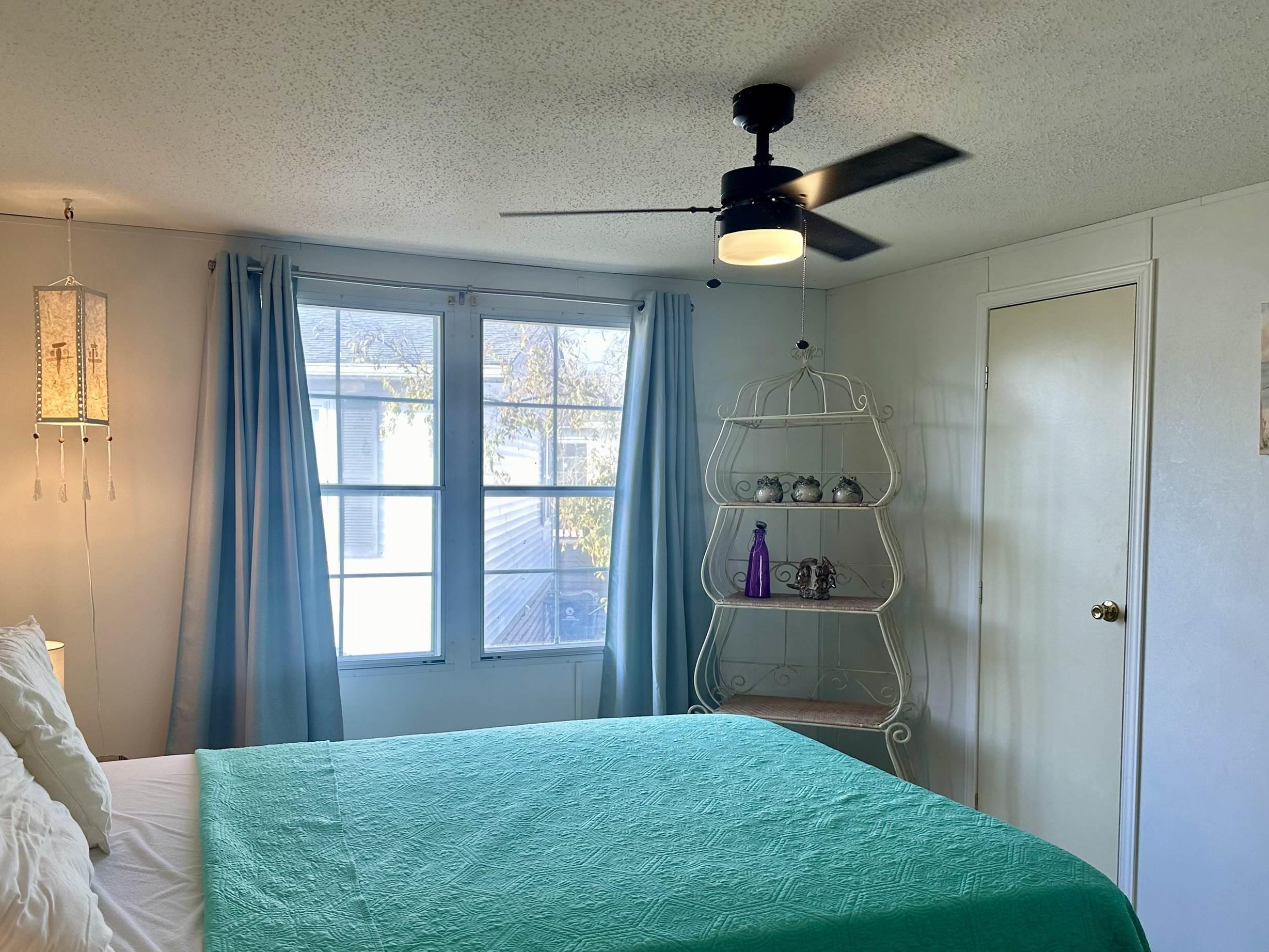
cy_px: 537
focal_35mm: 30
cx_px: 567
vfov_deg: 46.7
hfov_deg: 59.8
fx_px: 1100
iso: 80
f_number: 1.78
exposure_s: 1/188
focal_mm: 6.86
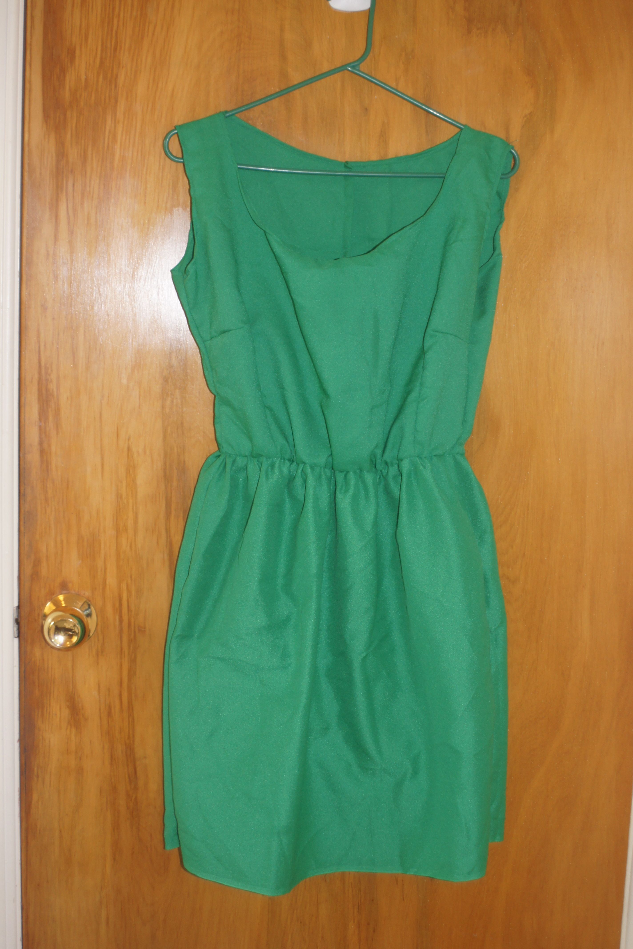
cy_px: 474
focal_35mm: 52
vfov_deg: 37.9
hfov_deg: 25.8
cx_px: 316
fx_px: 1385
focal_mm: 35
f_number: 4
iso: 400
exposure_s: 1/60
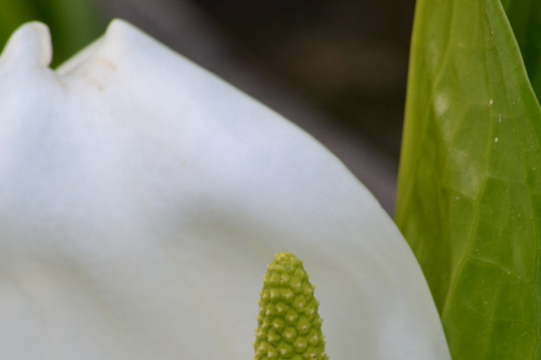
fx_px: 12477
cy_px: 314
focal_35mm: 831
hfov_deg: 2.5
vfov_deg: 1.7
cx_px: 276
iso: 320
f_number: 8
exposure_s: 1/125
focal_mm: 300
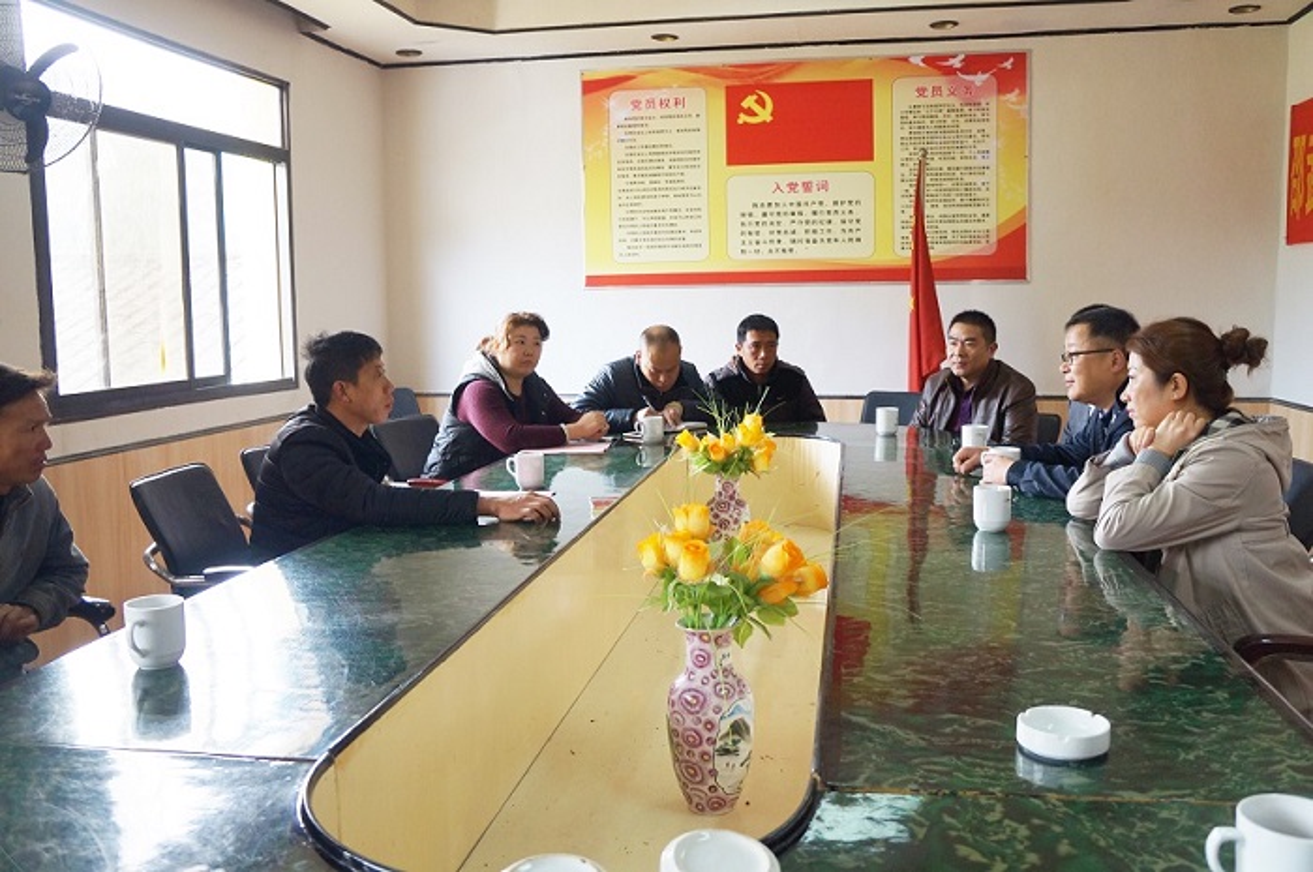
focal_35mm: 30
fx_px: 1093
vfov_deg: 43.5
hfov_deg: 62.0
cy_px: 436
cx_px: 656
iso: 640
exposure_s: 1/60
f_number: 4
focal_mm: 20
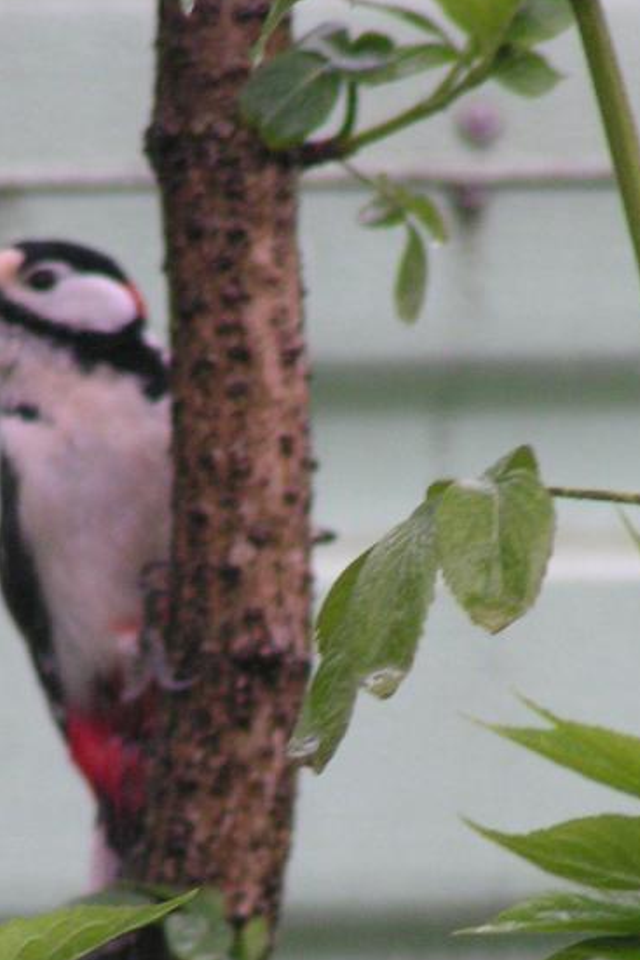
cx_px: 199
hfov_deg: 1.9
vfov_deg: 2.9
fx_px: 19131
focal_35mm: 717
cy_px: 582
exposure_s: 1/50
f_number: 3.5
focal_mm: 58
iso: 200
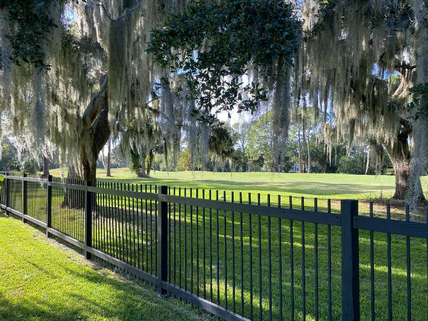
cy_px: 160
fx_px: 321
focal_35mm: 26
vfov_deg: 53.1
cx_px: 214
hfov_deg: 67.3
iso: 32
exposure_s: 1/391
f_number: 1.8
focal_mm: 4.25
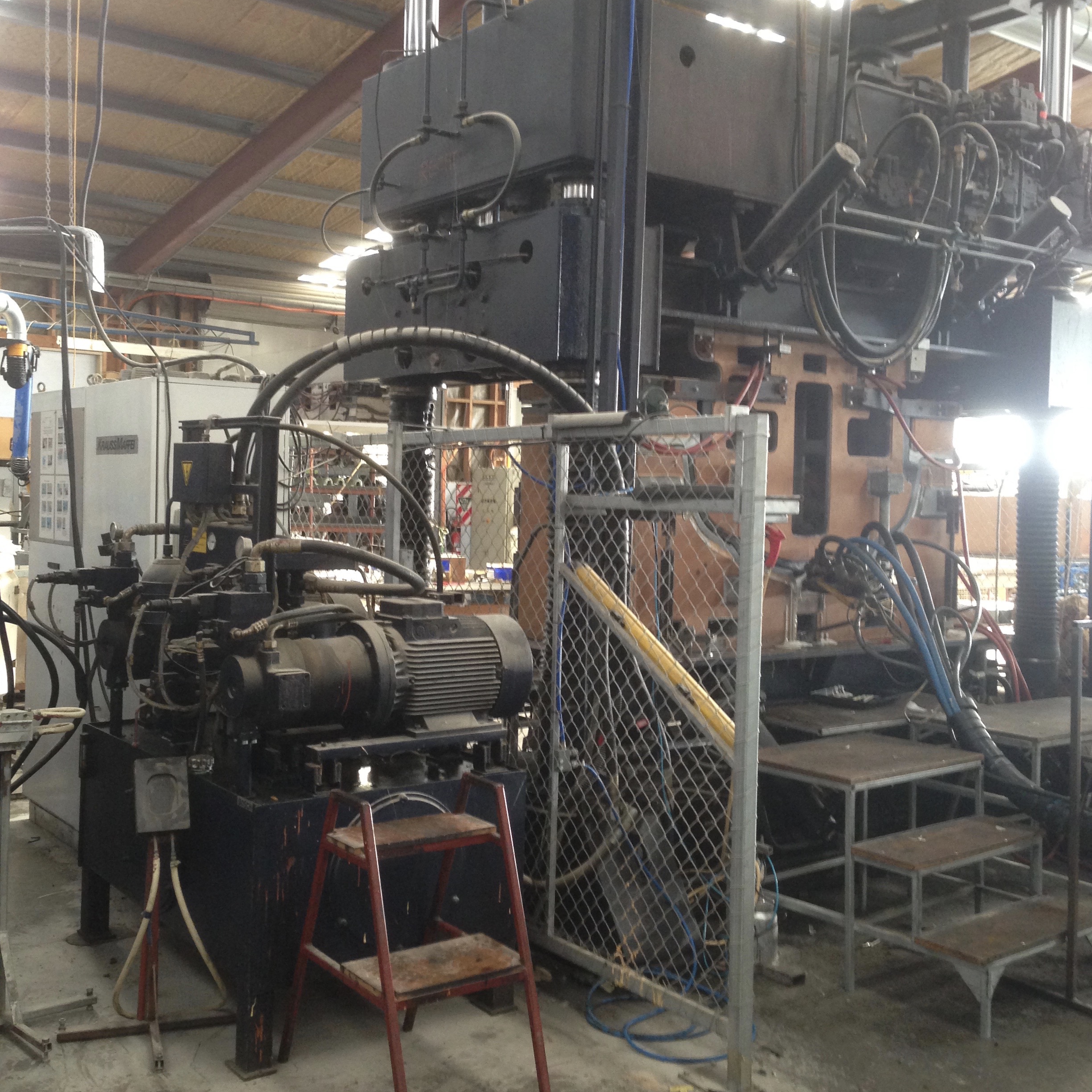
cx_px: 547
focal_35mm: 39
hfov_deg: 42.8
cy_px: 495
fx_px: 1392
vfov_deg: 42.8
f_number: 2.4
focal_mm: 4.12
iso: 160
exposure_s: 1/20
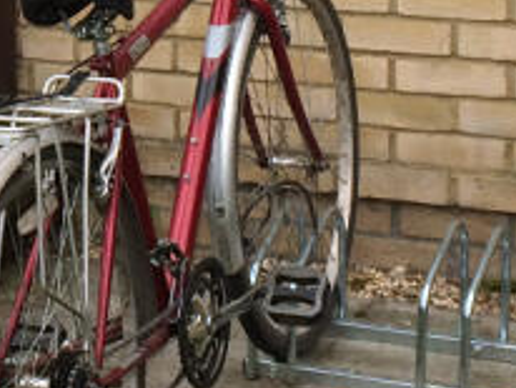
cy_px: -83
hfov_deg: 13.3
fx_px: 2149
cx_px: -110
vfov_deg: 10.2
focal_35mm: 144
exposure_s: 1/398
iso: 32
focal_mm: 4.15
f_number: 2.2
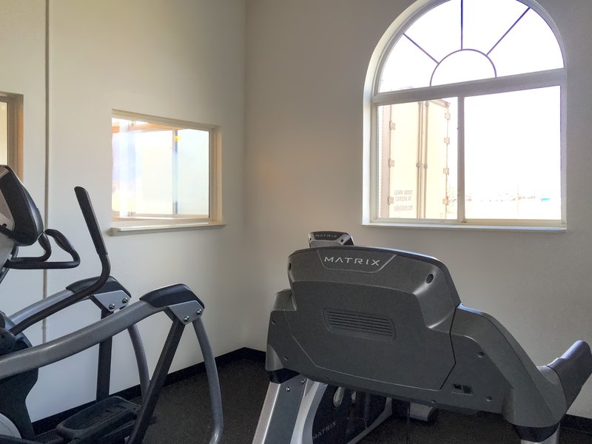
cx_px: 296
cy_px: 222
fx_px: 496
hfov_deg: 61.7
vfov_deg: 48.2
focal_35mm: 29
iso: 32
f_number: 2.2
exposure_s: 1/148
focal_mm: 4.15
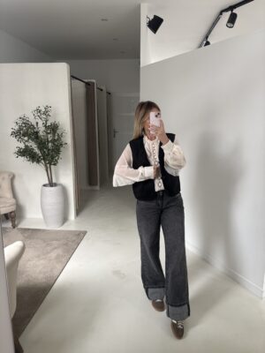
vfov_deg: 67.3
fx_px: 265
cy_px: 176
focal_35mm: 26
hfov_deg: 53.1
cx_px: 132
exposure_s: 1/60
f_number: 1.6
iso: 160
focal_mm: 5.96
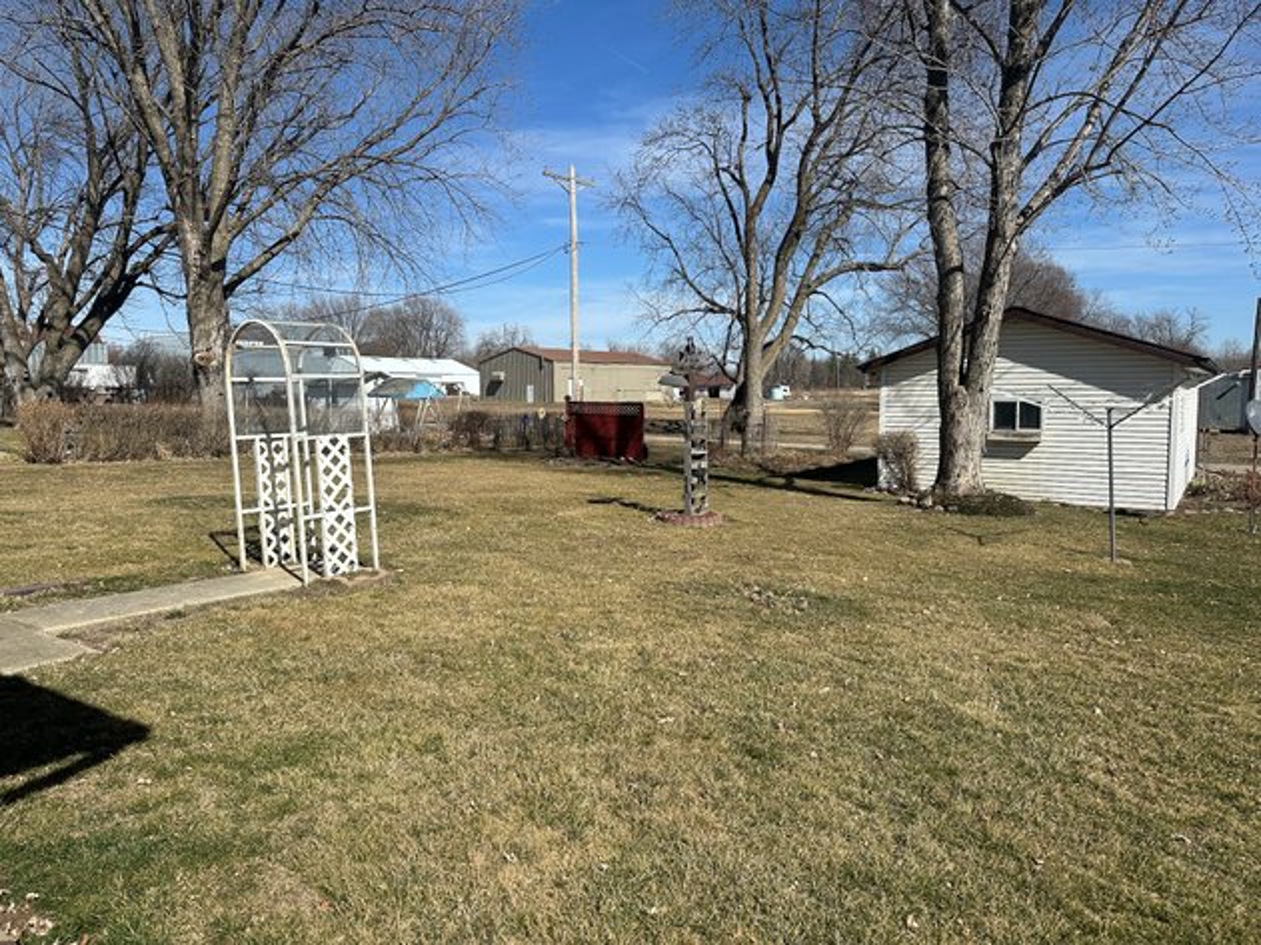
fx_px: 874
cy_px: 472
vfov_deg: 56.8
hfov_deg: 71.6
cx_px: 630
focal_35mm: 24
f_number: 1.78
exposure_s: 1/6623
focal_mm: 6.86
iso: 80
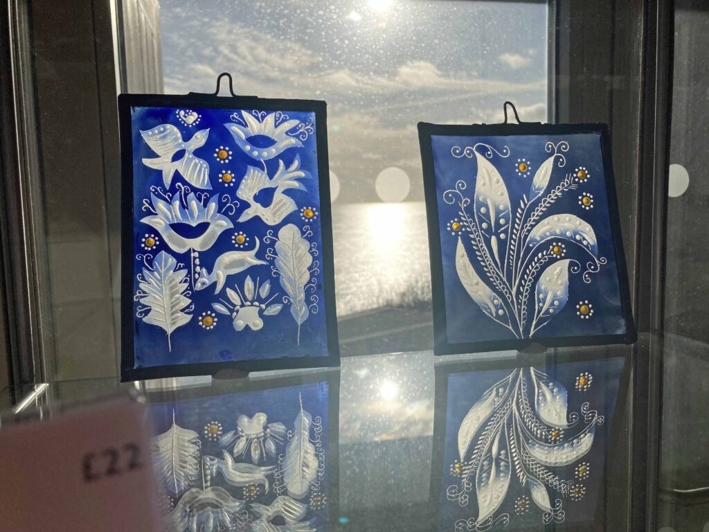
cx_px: 354
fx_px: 573
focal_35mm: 28
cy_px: 266
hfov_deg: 63.4
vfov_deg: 49.7
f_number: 1.8
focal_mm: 3.99
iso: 25
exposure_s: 1/9615
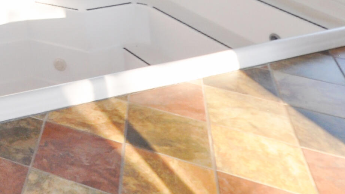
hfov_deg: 36.6
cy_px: -113
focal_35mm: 51
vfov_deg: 19.7
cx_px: 2
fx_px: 467
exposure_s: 1/125
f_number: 5.6
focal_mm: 10
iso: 360
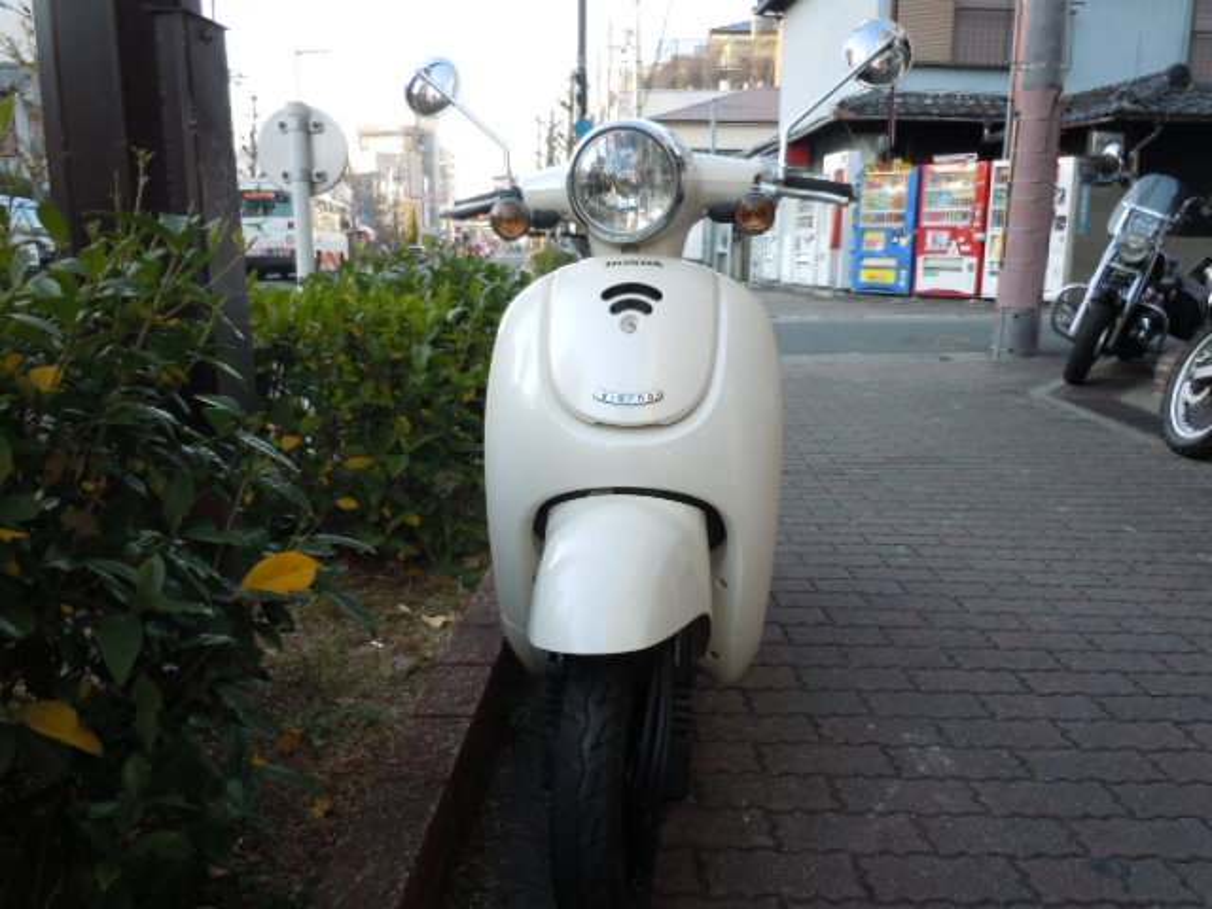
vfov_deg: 49.7
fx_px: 980
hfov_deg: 63.4
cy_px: 454
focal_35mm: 28
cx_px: 606
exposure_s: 1/80
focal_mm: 5
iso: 100
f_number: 3.7
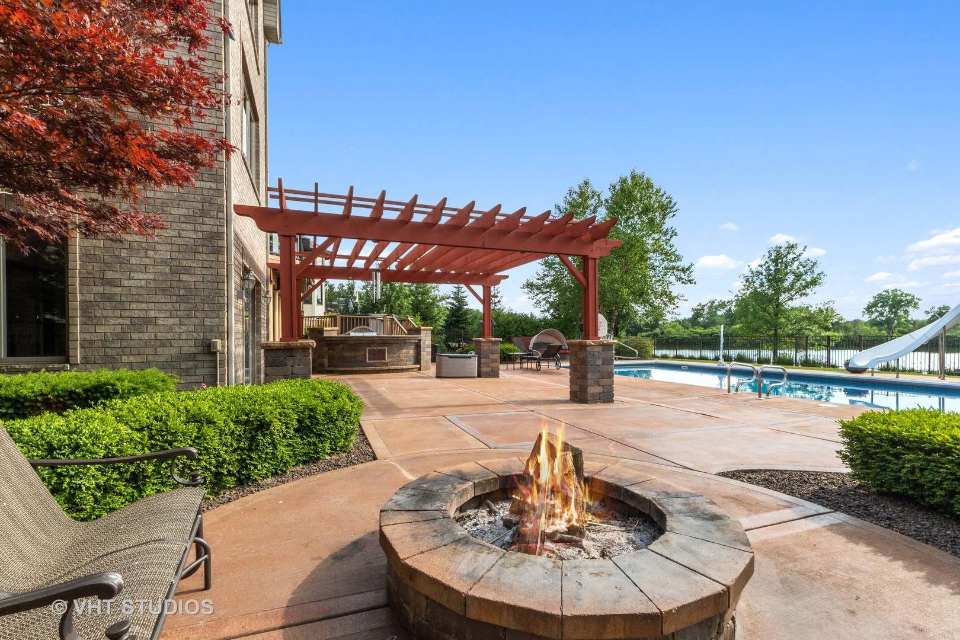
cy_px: 320
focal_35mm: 15
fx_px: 400
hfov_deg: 100.4
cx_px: 480
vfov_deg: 77.3
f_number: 14
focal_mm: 10
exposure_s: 1/160
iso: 400
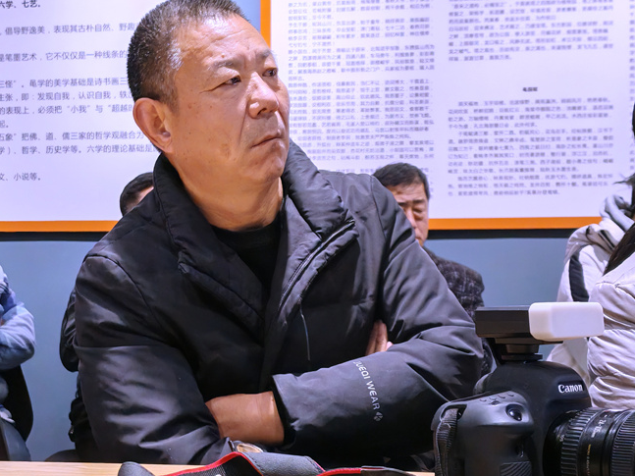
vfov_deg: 21.6
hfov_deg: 28.5
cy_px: 264
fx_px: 1247
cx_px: 281
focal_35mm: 68
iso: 400
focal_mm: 5.52
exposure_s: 1/50
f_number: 1.95
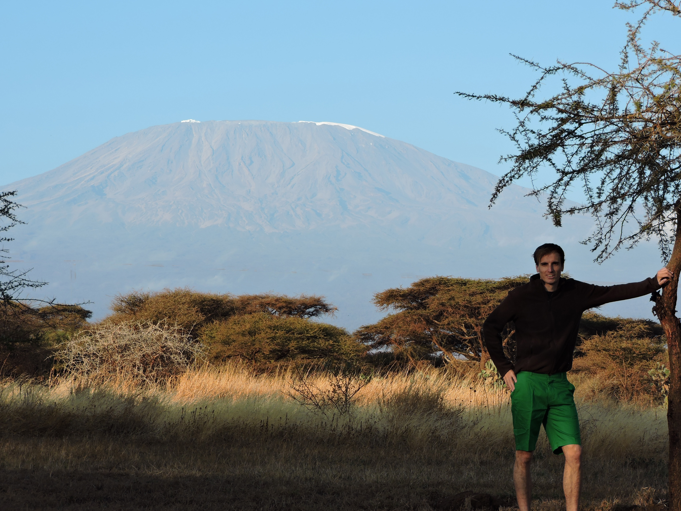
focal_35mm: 135
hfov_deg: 14.6
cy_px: 256
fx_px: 2656
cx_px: 340
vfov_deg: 11.0
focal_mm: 24.1
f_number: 4.3
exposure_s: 1/400
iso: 100
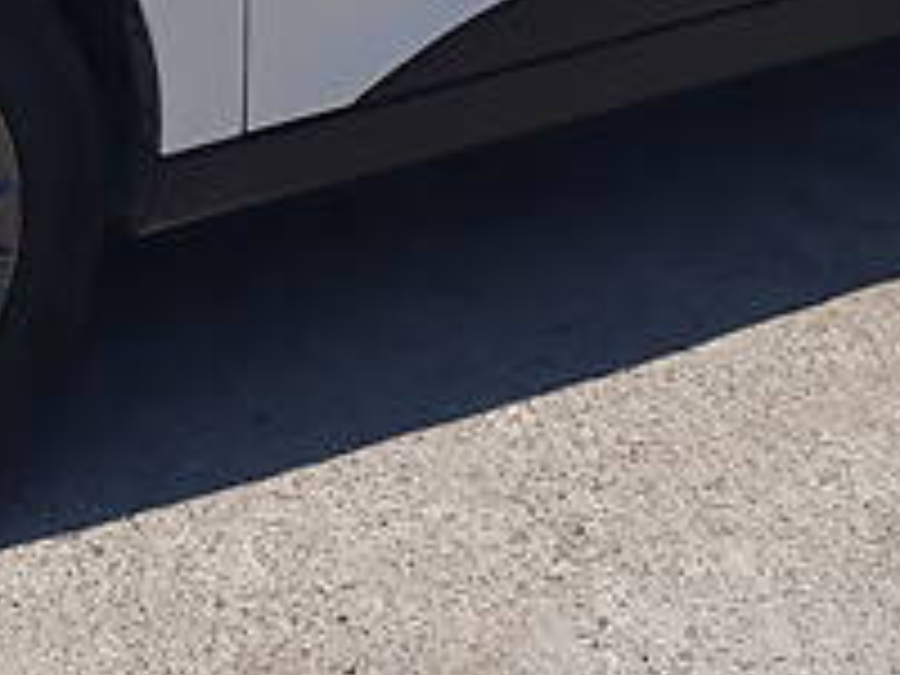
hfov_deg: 18.0
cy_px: -126
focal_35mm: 108
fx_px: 2808
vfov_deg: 13.4
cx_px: 176
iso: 40
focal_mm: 3.7
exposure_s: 1/2571
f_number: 1.7
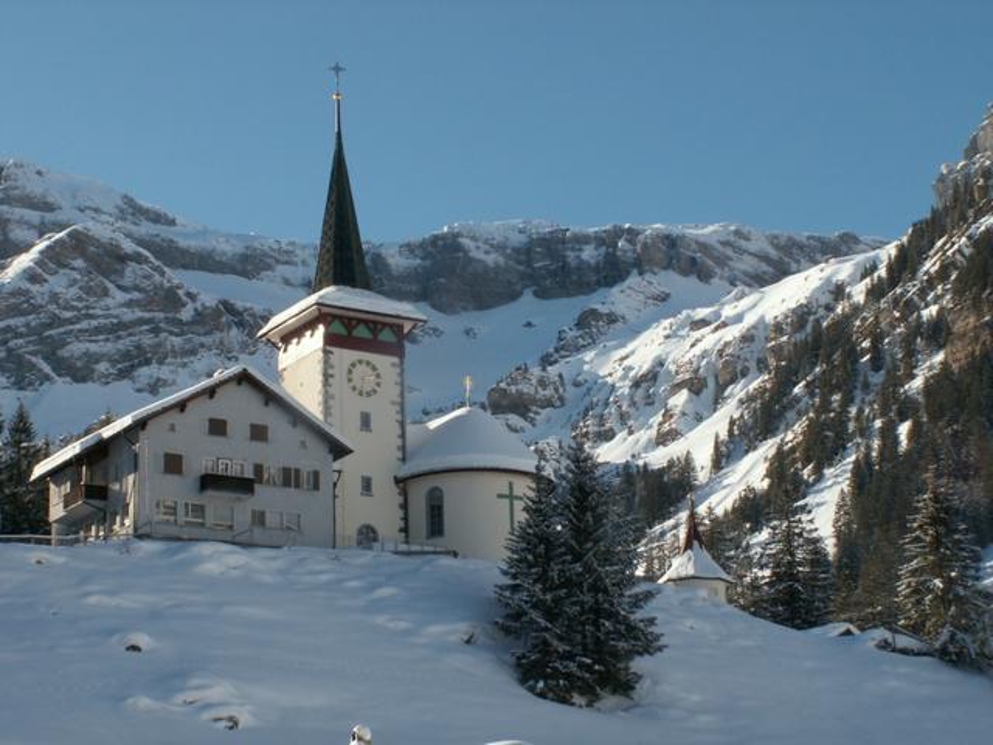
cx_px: 496
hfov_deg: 25.7
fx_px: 2180
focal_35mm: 76
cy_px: 372
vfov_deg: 19.4
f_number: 8
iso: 50
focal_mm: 12.62
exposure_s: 1/160
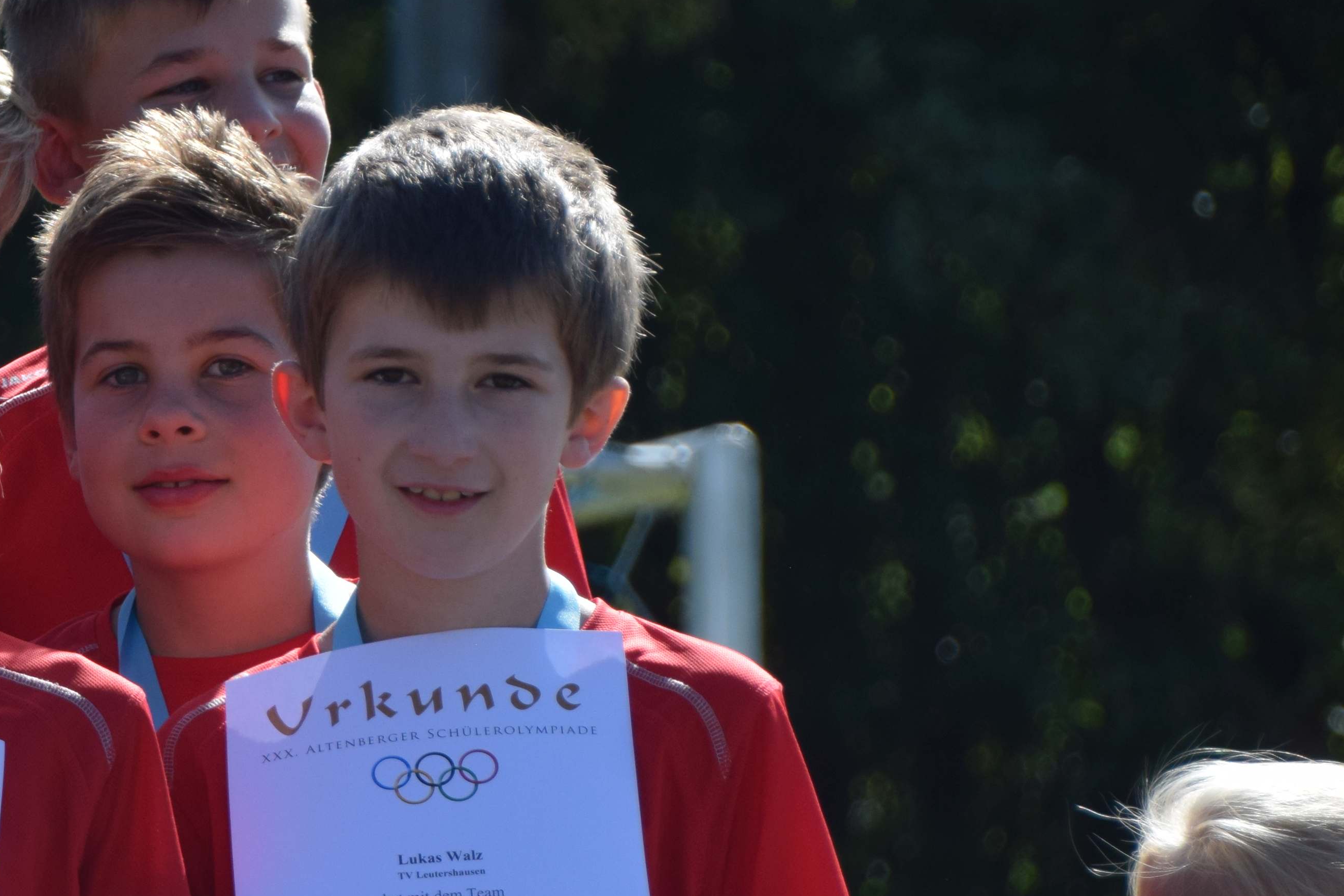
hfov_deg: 4.6
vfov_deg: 3.1
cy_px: 515
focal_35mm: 449
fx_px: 16760
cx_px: -191
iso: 400
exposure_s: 1/1000
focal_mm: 130
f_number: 6
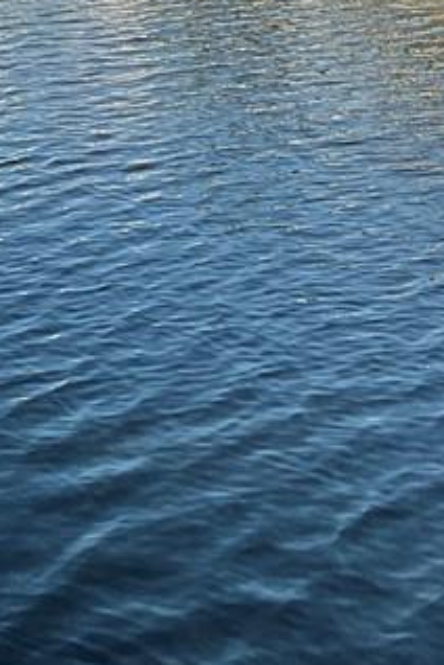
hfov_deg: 13.7
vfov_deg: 20.4
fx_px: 1794
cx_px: -73
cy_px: 2
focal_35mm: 97
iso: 16
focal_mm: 3
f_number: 1.8
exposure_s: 1/1311
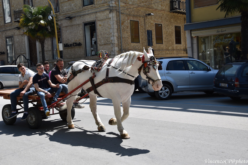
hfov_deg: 43.6
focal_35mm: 45
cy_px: 82
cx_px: 124
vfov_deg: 29.9
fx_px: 310
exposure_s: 1/500
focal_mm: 30
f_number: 5.6
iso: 100
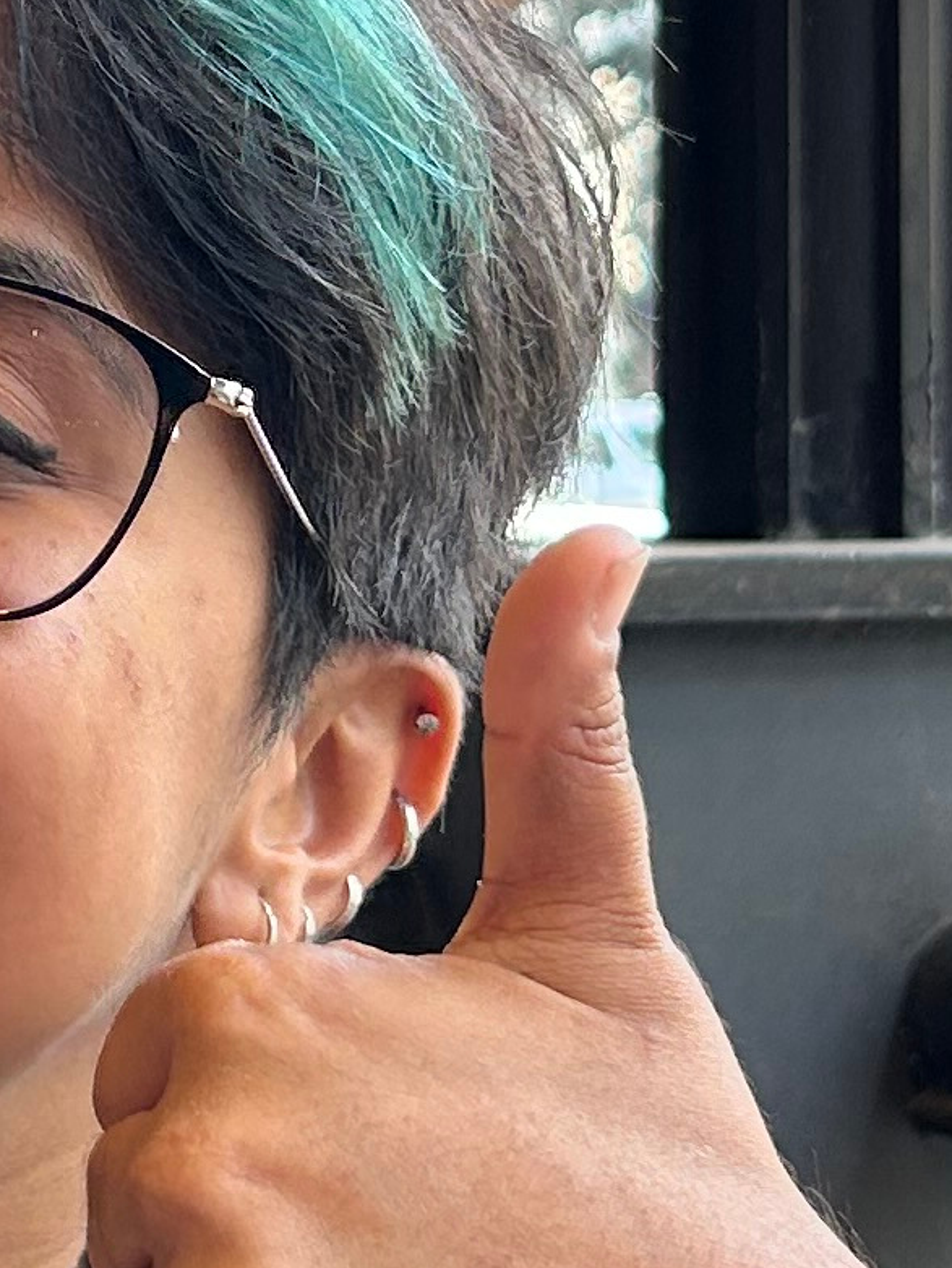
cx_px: -2
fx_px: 4911
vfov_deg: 14.6
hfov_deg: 11.0
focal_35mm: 134
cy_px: 285
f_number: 1.5
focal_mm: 5.7
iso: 64
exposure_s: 1/150
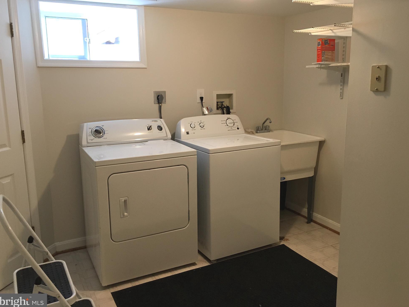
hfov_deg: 60.0
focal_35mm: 30
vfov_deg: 46.8
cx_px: 207
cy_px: 152
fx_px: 354
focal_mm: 4.15
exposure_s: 1/30
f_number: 2.2
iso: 100
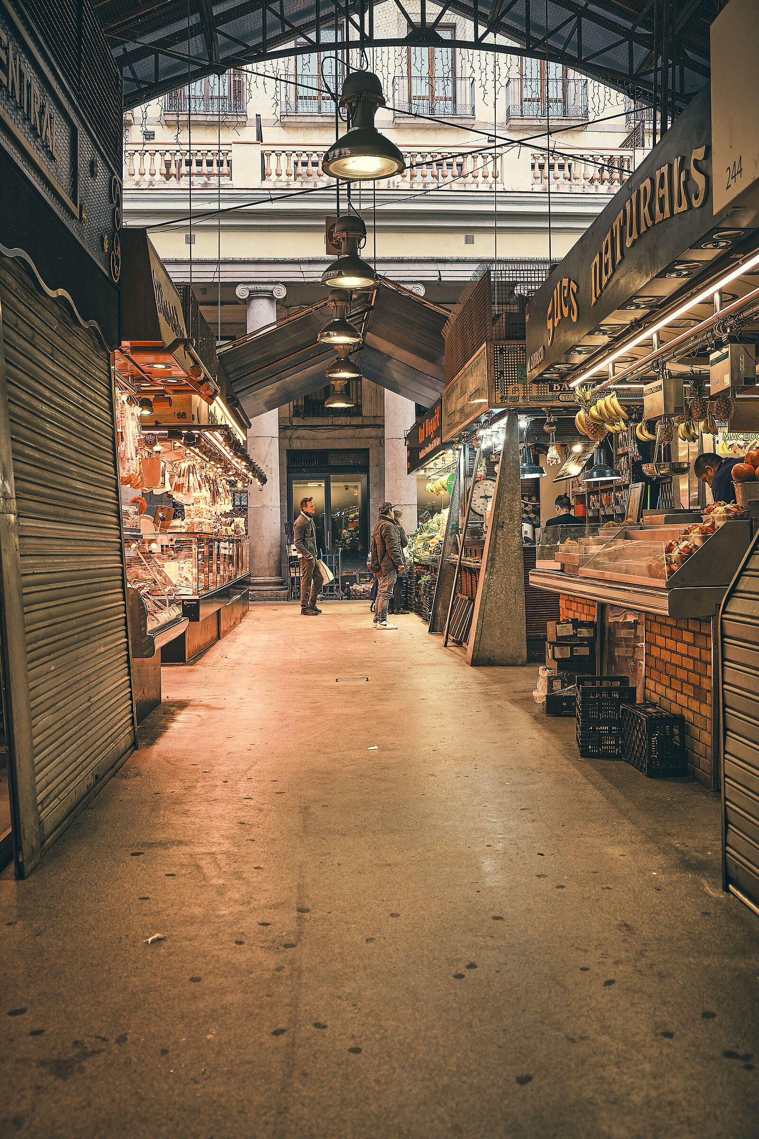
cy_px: 570
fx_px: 1107
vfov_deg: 54.4
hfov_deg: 37.9
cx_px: 380
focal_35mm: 35
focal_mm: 23.3
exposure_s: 1/250
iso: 800
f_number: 3.2
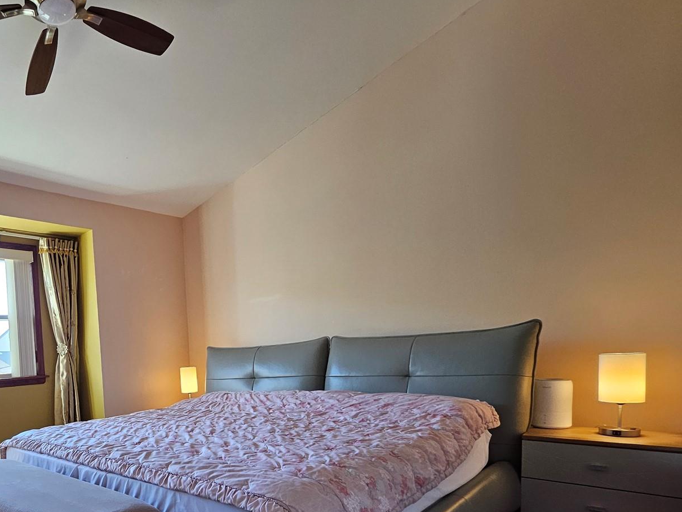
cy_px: 391
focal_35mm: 22
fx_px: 434
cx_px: 115
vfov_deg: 57.6
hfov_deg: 67.5
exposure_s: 1/60
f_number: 2.2
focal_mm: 1.74
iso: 100
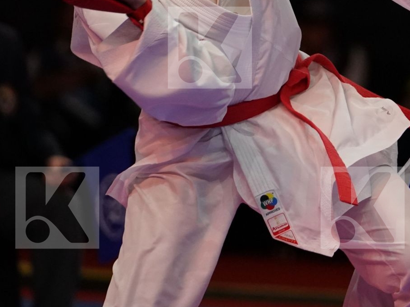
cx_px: 363
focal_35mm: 468
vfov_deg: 3.2
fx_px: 5542
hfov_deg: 4.2
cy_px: 48
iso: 4000
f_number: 2.8
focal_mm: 164
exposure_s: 1/1000
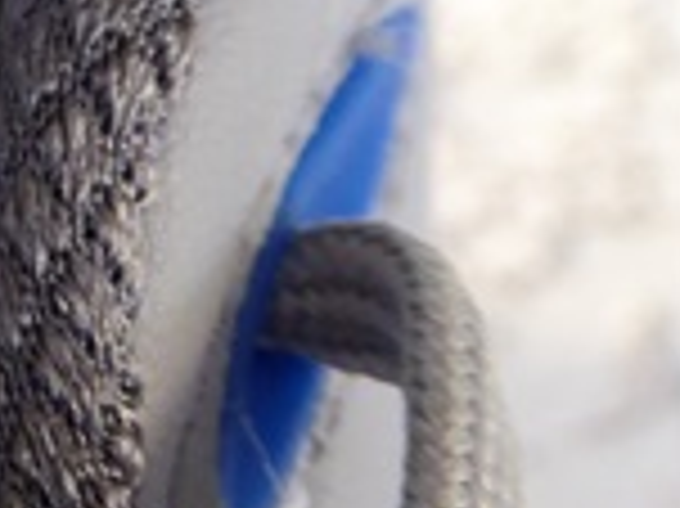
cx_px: -721
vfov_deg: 9.9
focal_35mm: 150
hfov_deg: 11.7
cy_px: 121
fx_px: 2944
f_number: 3.7
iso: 400
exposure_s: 1/50
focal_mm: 6.3
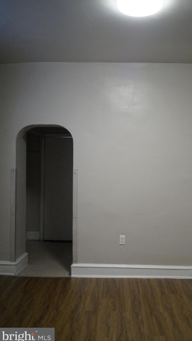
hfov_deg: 36.6
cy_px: 172
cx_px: 114
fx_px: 290
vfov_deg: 61.0
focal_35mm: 32
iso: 1600
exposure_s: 1/160
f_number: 4
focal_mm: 20
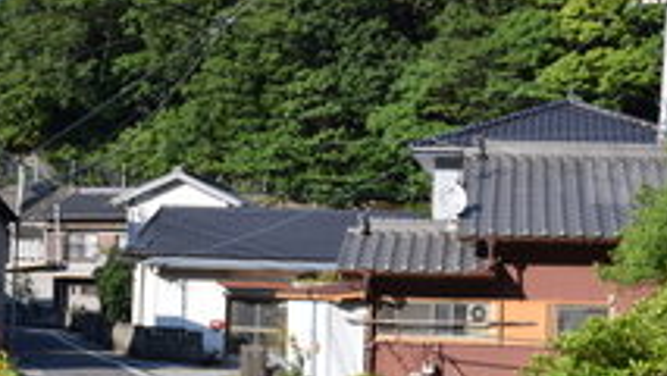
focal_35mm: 76
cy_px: 301
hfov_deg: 27.8
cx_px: 260
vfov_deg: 15.8
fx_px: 1345
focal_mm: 24
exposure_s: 1/200
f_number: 13
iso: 400
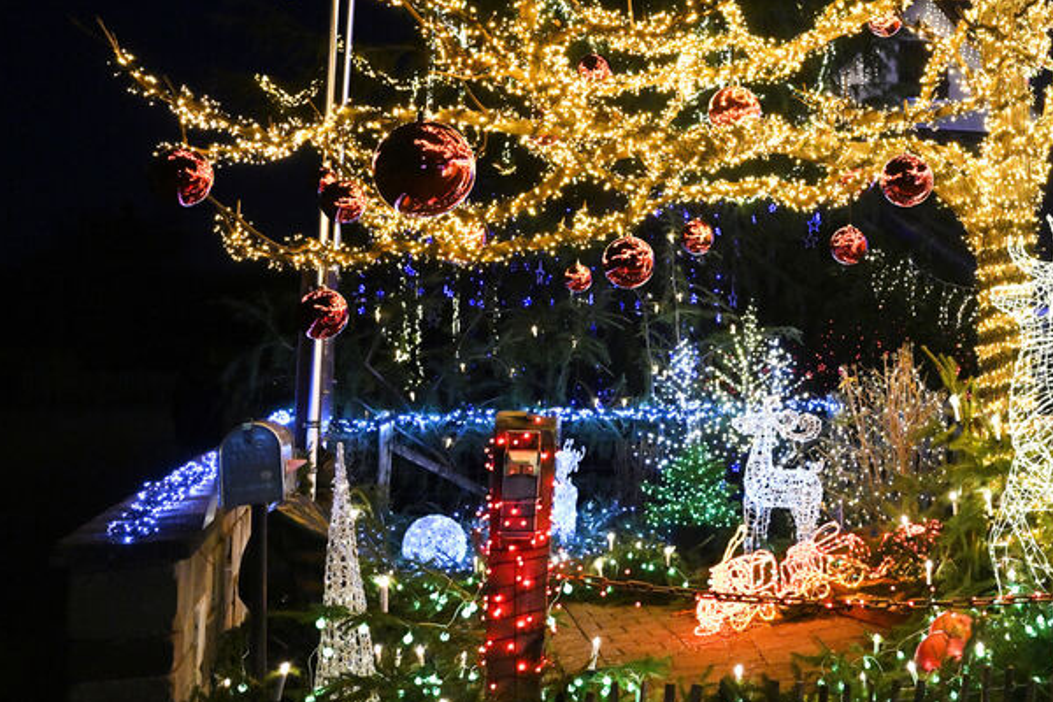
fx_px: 1521
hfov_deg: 35.7
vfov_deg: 25.6
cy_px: 165
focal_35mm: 52
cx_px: 962
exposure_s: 1/200
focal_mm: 26
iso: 2000
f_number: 3.5
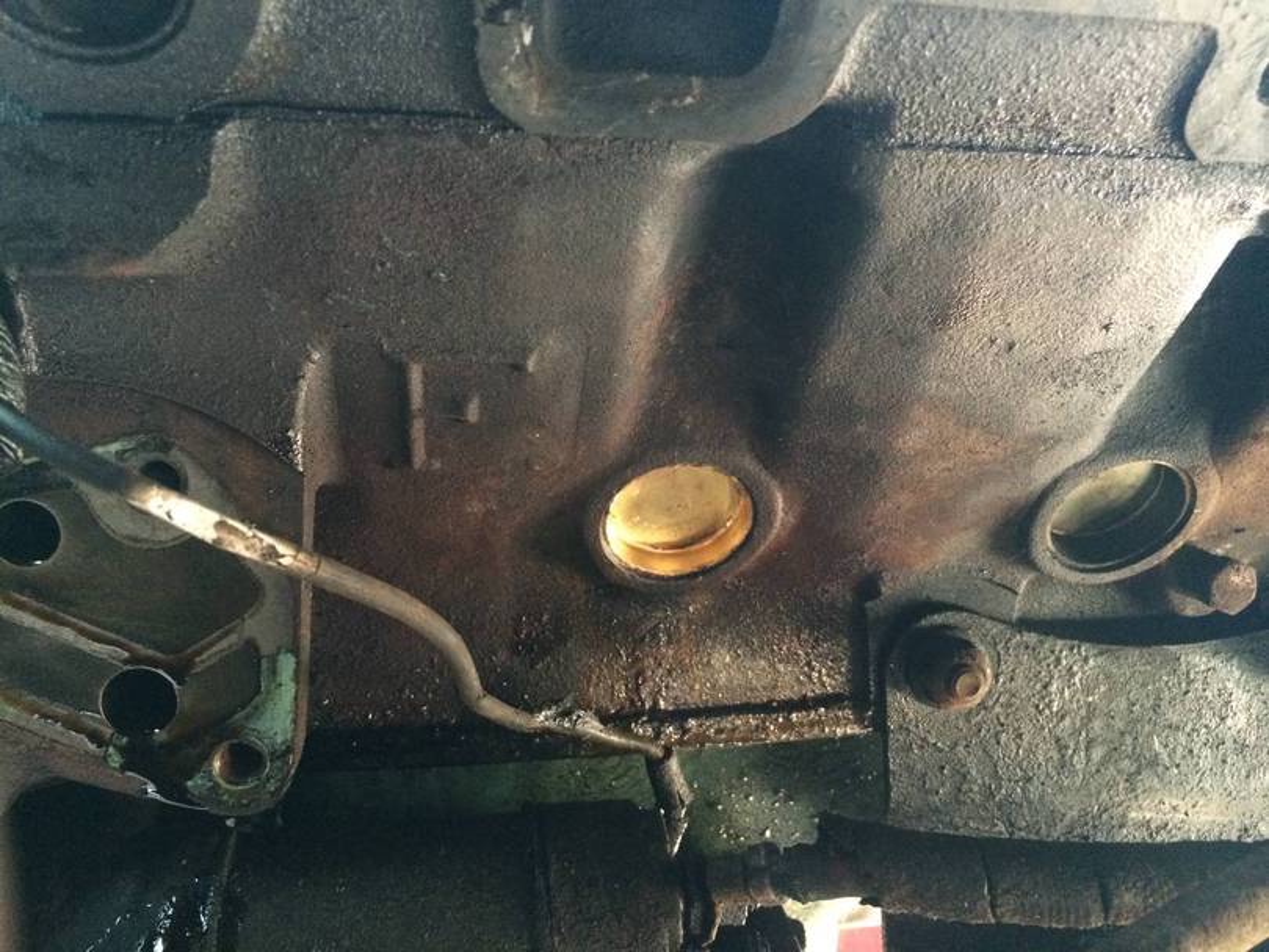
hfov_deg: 59.9
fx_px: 1100
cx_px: 634
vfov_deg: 46.8
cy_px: 476
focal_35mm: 30
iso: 320
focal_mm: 4.12
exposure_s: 1/15
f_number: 2.2
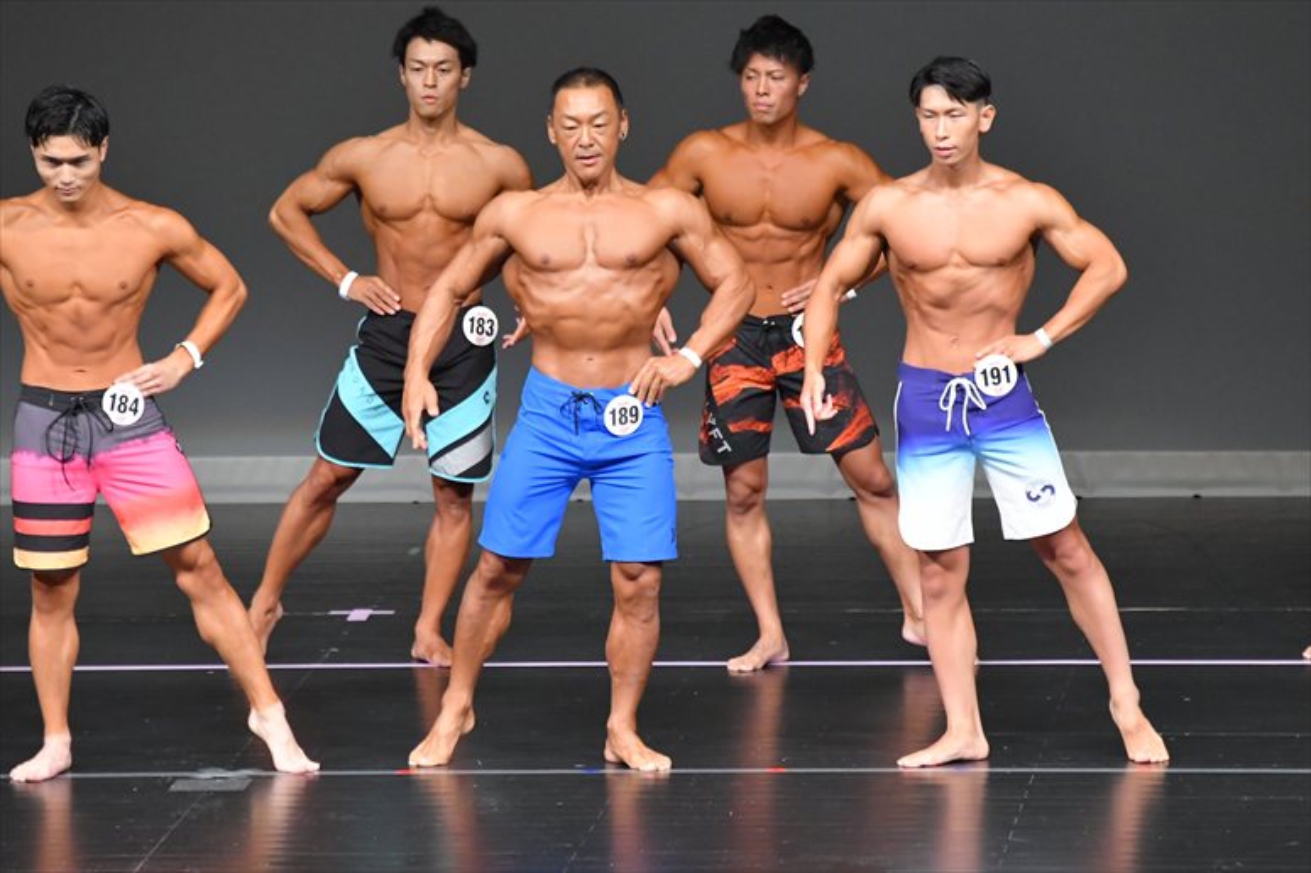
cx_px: 656
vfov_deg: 4.4
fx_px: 11466
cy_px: 436
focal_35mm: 315
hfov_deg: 6.5
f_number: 5.6
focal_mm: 210
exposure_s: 1/400
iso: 5000
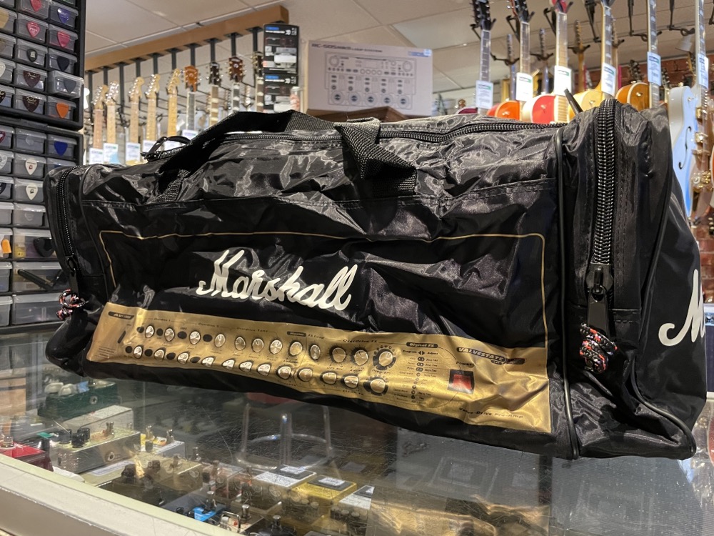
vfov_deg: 53.1
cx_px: 357
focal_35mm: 26
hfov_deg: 67.3
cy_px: 268
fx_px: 536
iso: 500
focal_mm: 4.2
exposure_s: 1/60
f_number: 1.6
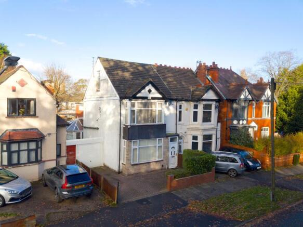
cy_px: 114
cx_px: 152
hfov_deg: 67.3
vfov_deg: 53.0
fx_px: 228
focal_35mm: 26
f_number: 2.2
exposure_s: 1/507
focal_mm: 4.73
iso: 100
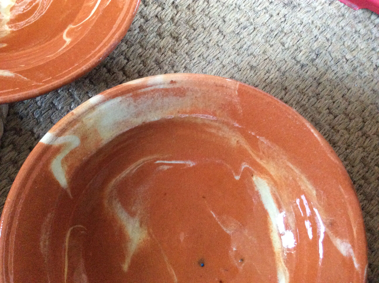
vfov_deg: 44.1
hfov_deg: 56.9
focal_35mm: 32
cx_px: 190
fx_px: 350
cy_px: 142
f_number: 2.4
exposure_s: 1/17
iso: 400
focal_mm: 3.3
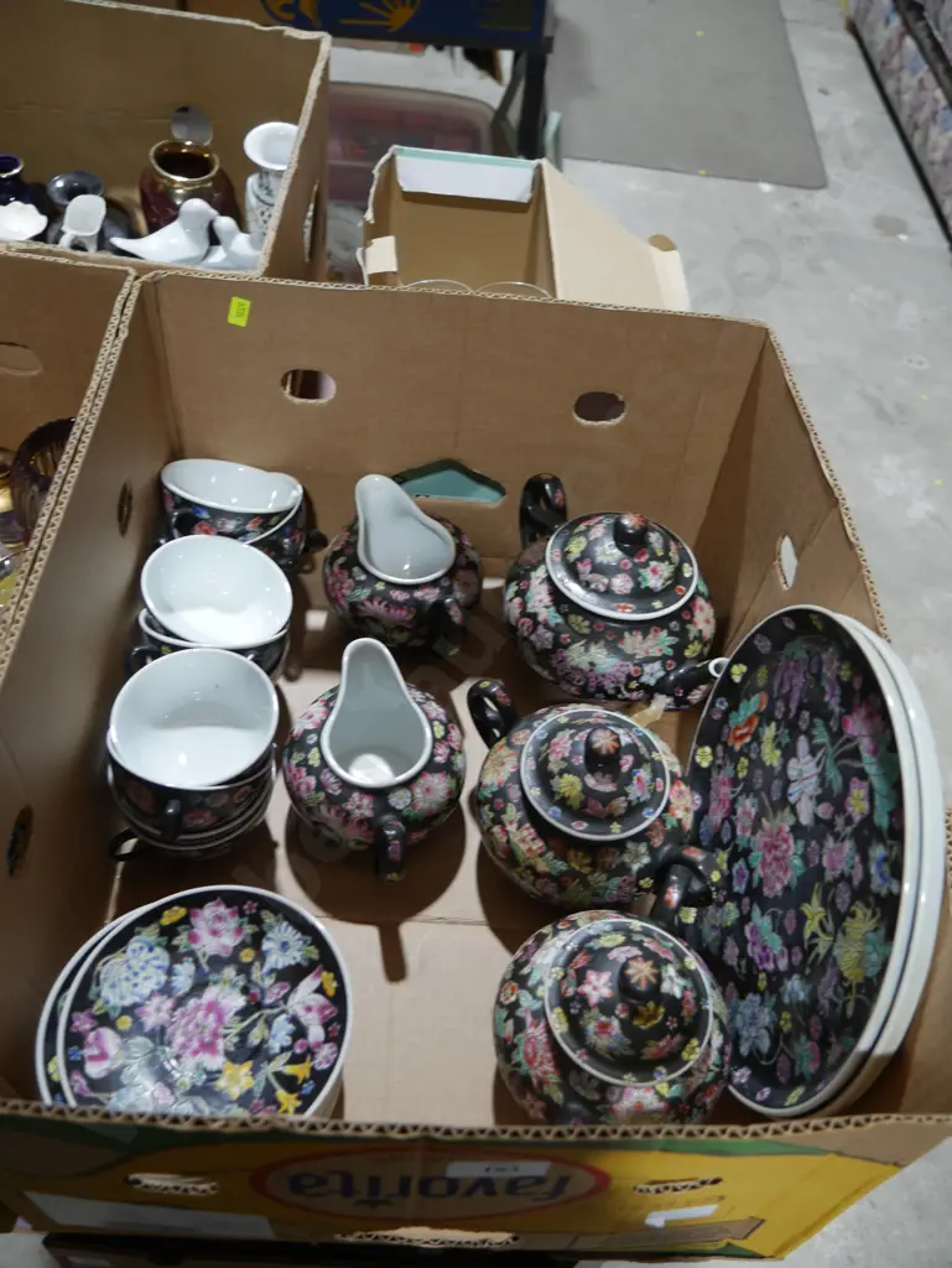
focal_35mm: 28
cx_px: 476
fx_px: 1026
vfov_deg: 63.4
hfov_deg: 49.8
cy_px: 634
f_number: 3.5
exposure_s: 1/60
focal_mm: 14
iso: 250
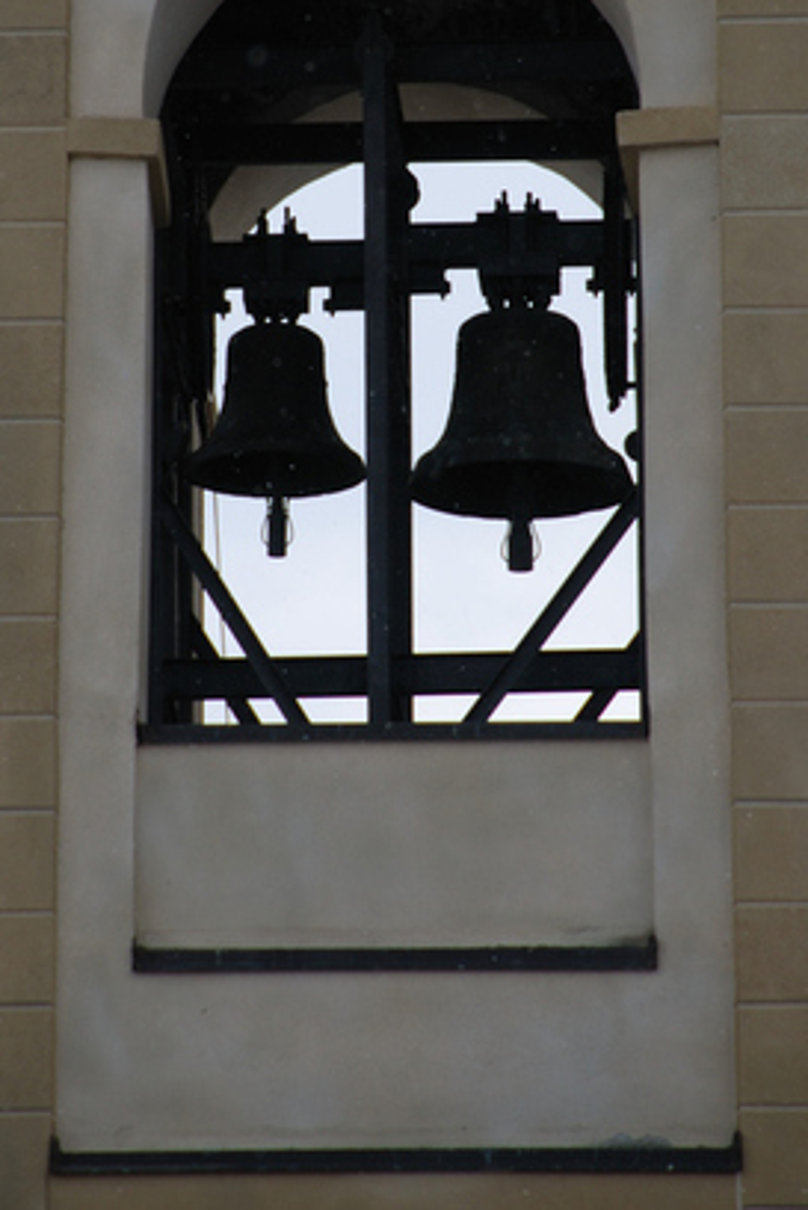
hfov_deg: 2.7
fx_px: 17289
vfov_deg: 4.0
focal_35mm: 514
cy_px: 287
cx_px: 388
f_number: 5.6
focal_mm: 200
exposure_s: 1/500
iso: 100
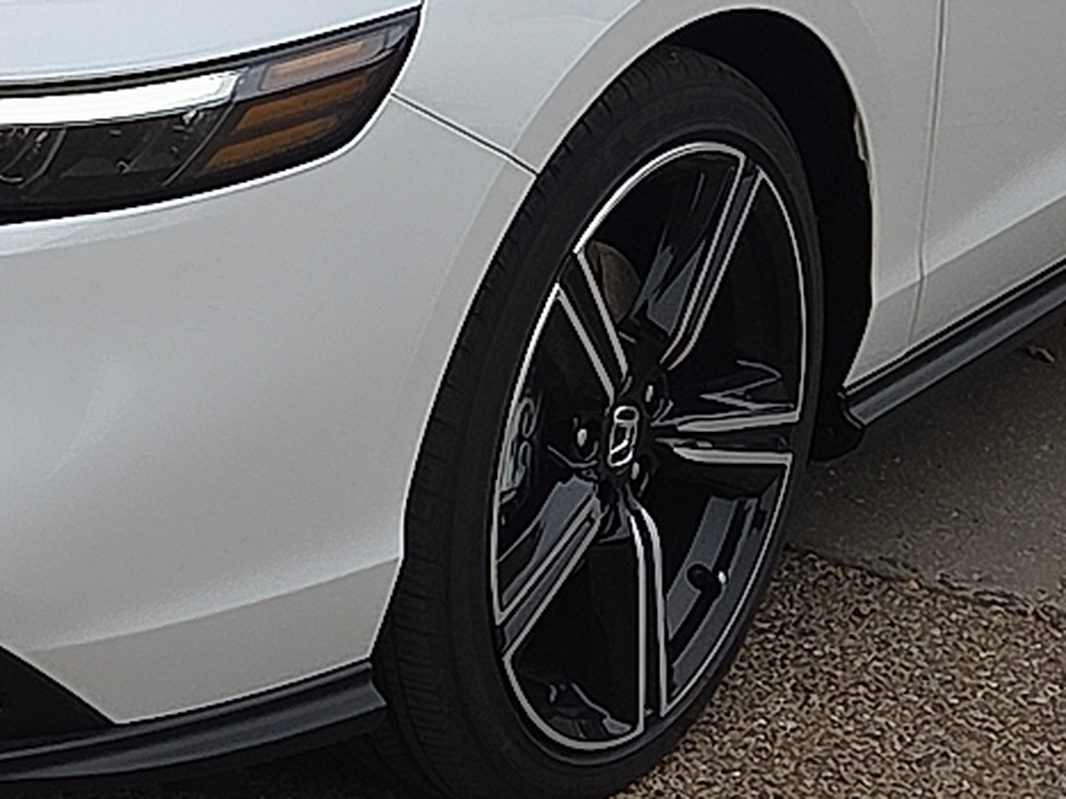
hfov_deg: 14.3
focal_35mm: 137
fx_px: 4218
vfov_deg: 10.7
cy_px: -73
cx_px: 228
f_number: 1.8
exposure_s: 1/1429
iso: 76
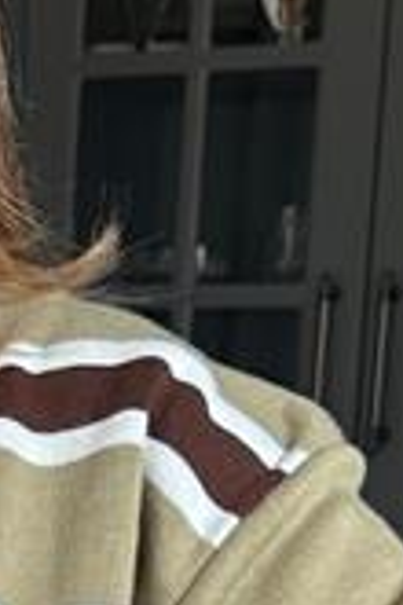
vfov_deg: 10.2
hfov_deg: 6.9
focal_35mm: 194
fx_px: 3257
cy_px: 964
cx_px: -363
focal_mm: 6.86
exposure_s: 1/100
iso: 80
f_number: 1.78
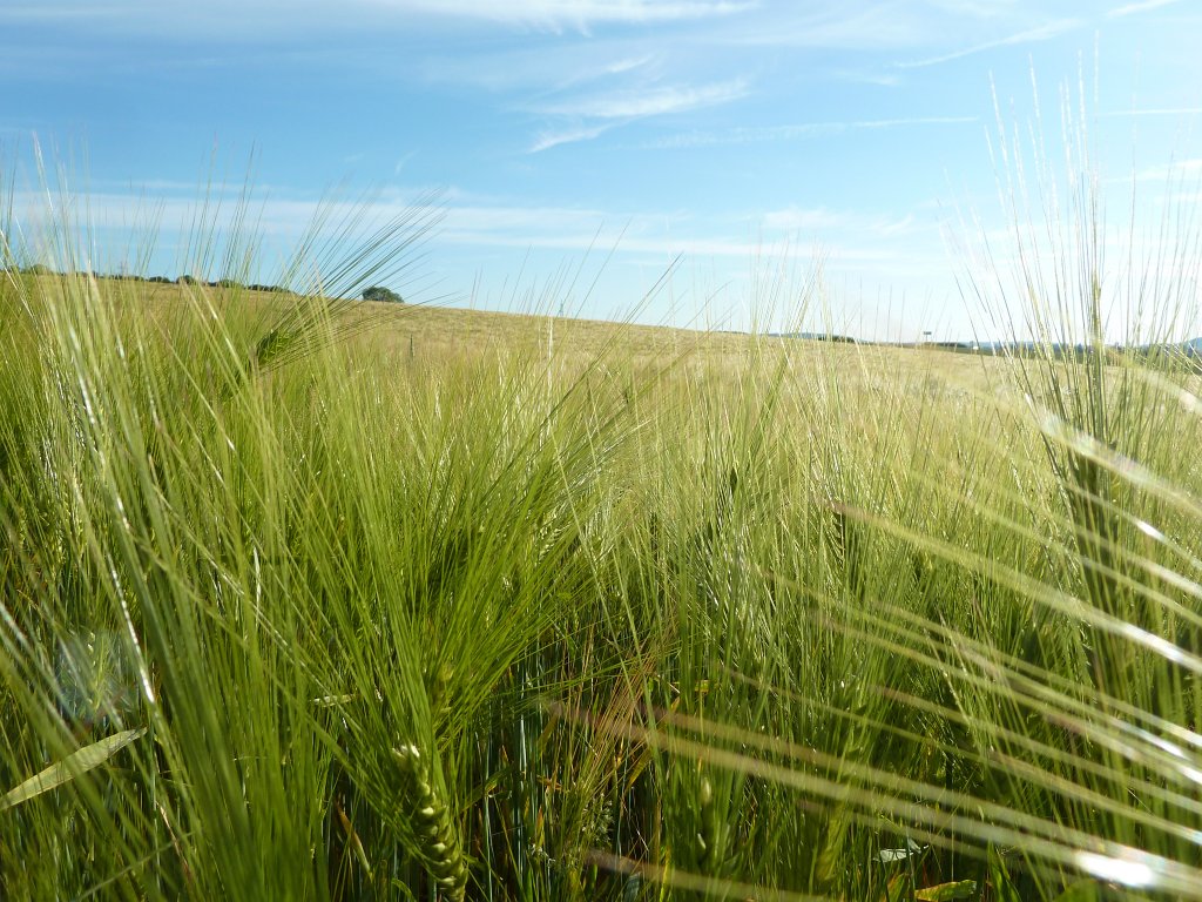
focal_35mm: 25
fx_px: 868
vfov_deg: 54.9
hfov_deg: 69.4
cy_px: 451
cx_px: 601
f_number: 4
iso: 80
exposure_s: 1/500
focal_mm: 4.1
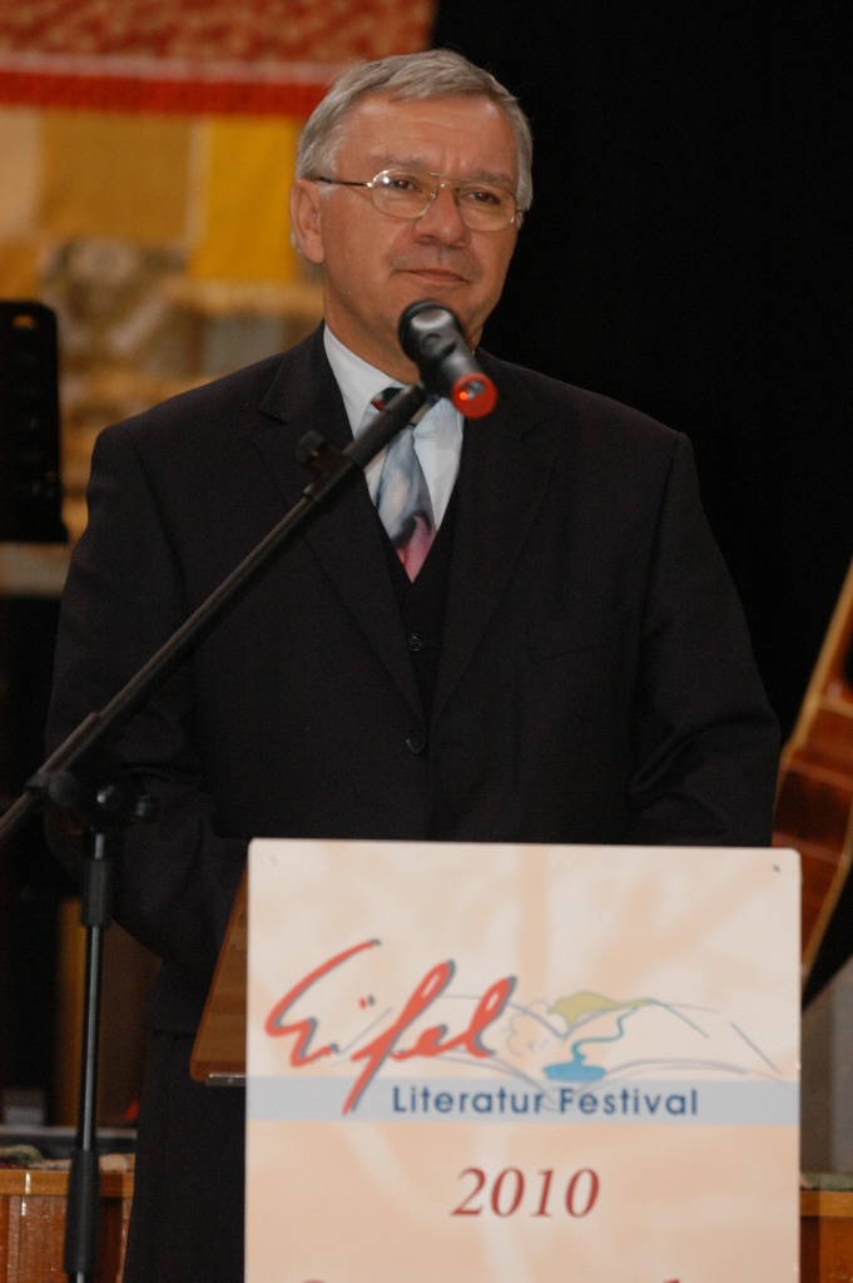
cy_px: 642
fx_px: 6942
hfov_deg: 7.0
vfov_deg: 10.6
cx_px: 426
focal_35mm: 195
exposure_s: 1/60
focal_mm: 130
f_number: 3.2
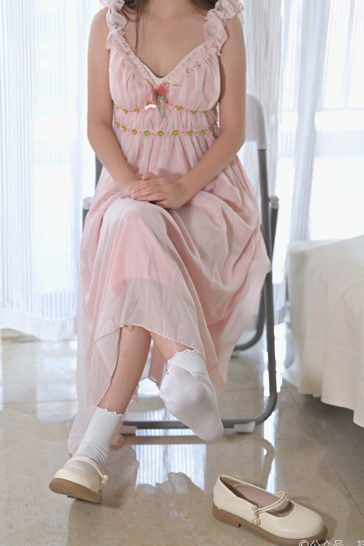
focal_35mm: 70
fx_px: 1061
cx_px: 147
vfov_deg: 28.6
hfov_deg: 19.4
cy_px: 170
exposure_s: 1/100
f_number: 2.5
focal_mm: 50
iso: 560
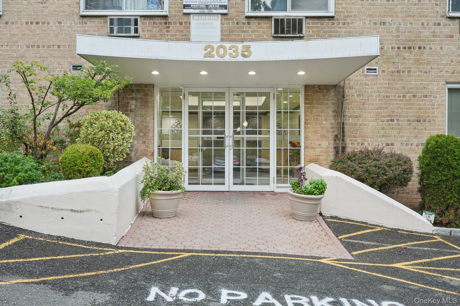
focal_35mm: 34
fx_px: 441
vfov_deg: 38.4
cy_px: 153
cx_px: 230
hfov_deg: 55.1
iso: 400
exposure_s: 1/15
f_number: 11
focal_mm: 34.5
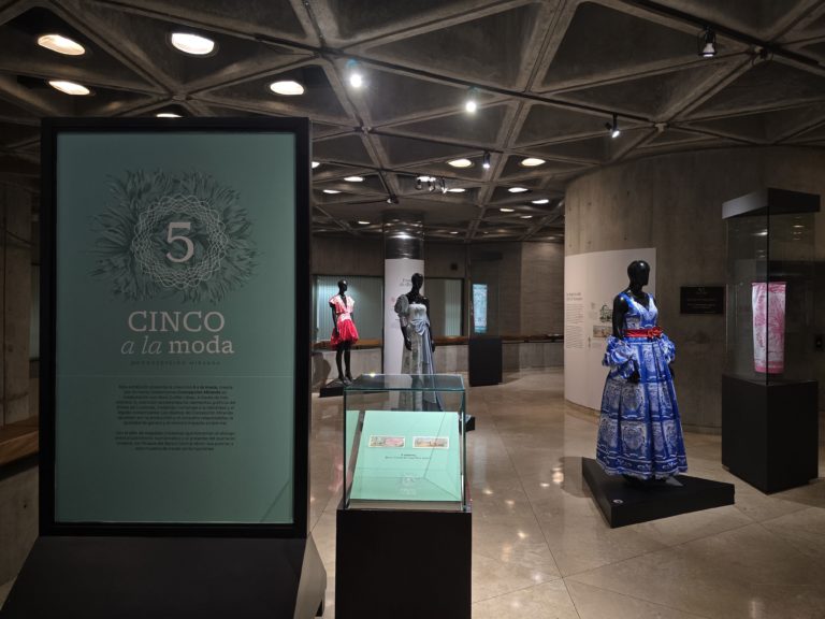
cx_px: 412
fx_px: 548
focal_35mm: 23
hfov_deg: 73.9
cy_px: 310
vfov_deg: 58.9
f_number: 1.7
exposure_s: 1/120
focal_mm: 6.3
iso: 200
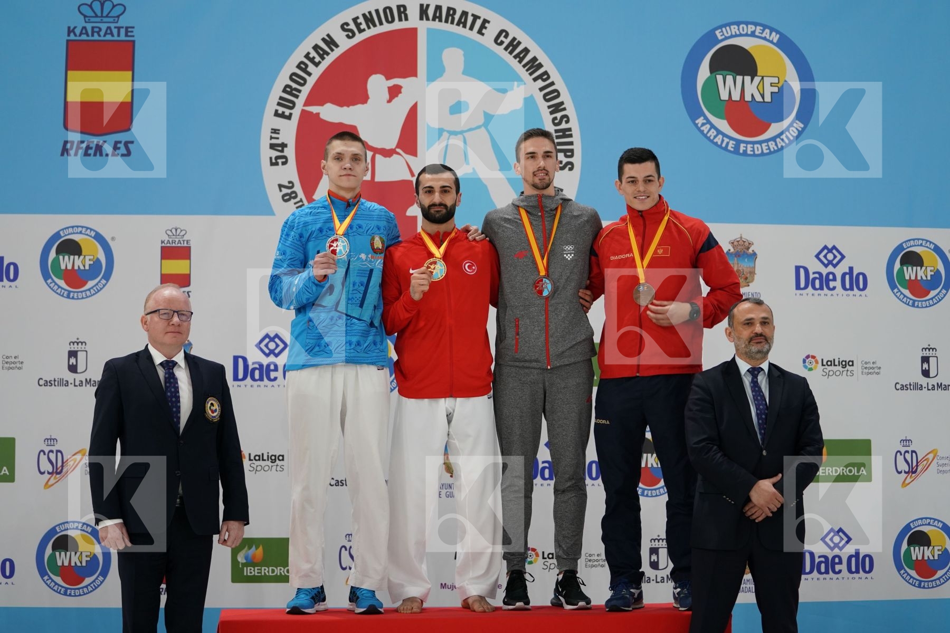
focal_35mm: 70
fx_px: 1847
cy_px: 316
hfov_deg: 28.8
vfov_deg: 19.5
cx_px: 475
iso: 800
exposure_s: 1/250
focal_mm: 70
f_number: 2.8
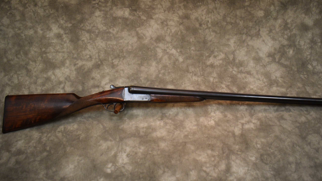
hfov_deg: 55.3
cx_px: 171
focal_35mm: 36
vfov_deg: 32.7
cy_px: 74
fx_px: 307
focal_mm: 20
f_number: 3.5
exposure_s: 1/125
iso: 900
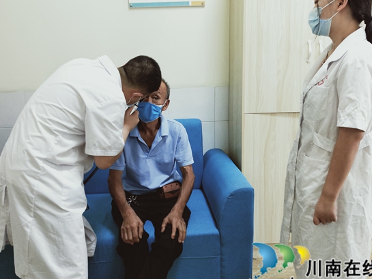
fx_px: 290
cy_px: 135
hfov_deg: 65.3
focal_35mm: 27
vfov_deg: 51.4
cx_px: 176
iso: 161
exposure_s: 1/50
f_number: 1.7
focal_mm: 3.99
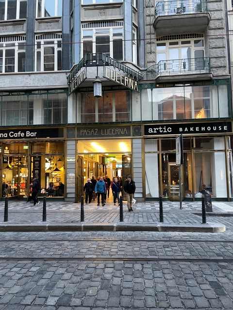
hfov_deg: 54.9
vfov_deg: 69.4
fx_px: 224
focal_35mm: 25
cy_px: 155
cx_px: 116
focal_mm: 5.1
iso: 500
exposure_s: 1/43
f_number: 1.6
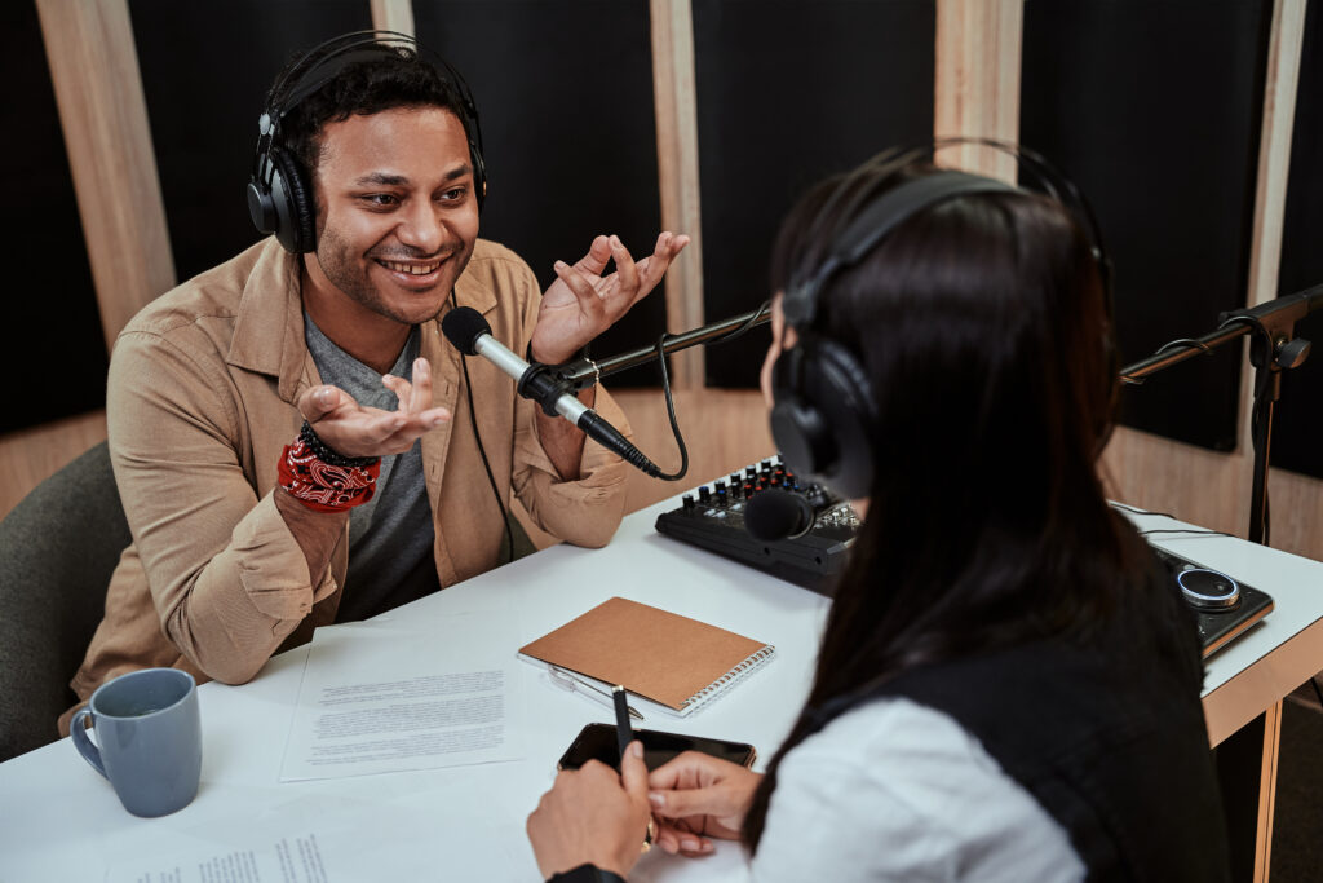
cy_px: 442
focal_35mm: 43
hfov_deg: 45.2
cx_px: 662
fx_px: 1588
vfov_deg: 31.1
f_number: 3.2
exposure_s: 1/100
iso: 800
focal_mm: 43.2
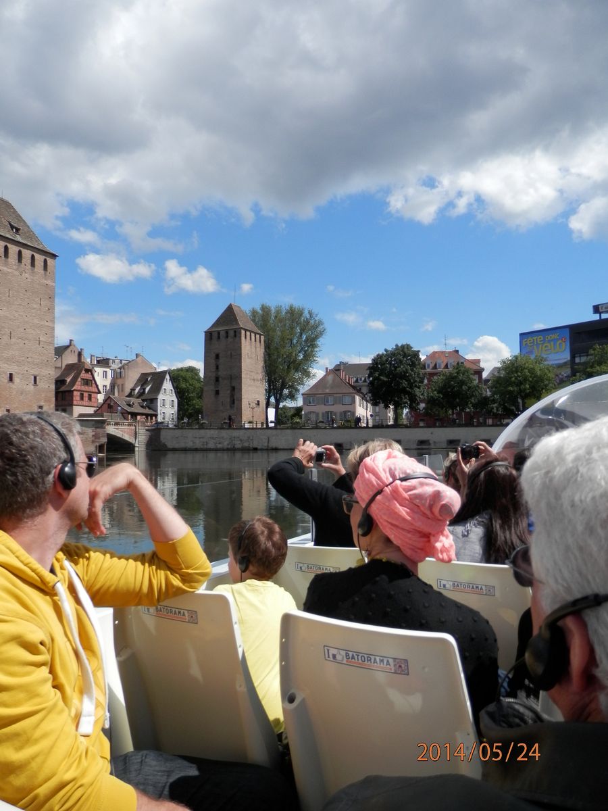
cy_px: 406
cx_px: 304
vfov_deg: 69.4
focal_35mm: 25
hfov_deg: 54.9
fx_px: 585
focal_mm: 4.5
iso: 80
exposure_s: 1/160
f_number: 8.7
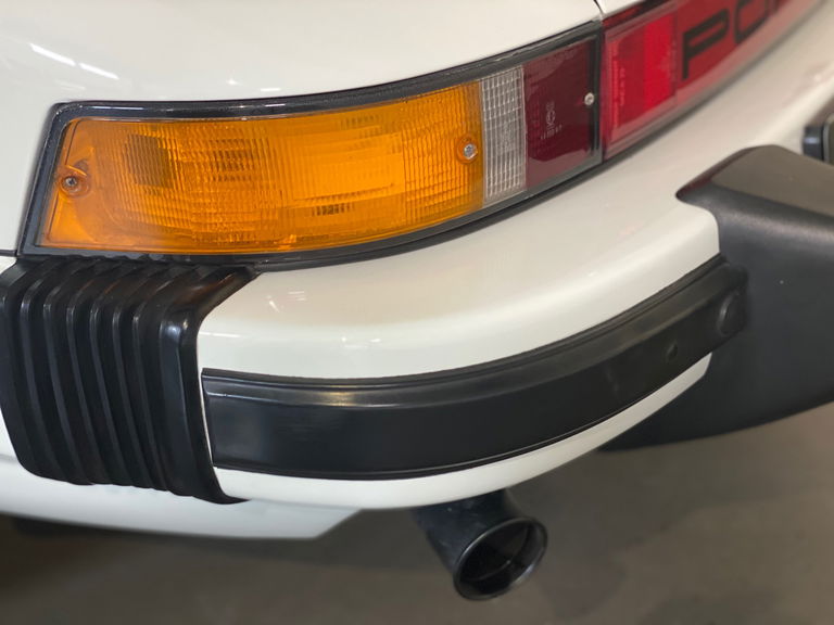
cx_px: 417
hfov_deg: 36.8
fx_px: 1253
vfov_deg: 28.0
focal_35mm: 52
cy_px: 312
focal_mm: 6
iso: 200
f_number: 2
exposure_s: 1/40
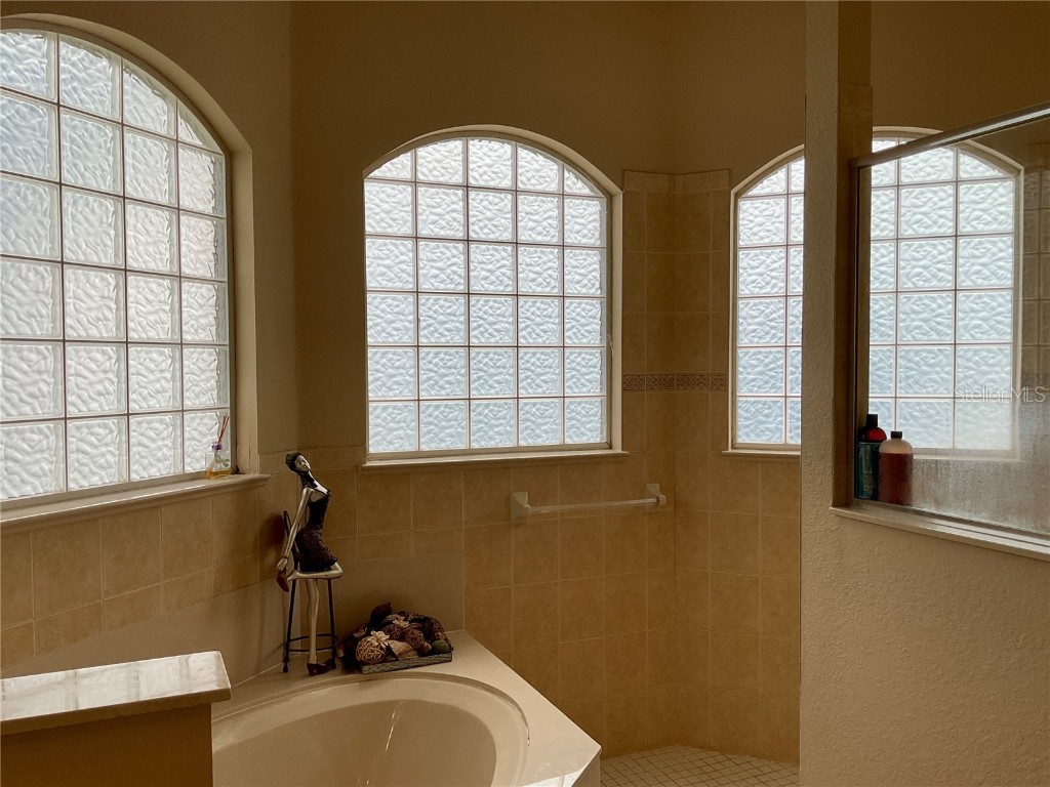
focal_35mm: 29
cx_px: 525
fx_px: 880
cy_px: 394
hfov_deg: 61.7
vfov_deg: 48.2
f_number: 1.8
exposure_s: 1/1144
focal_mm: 3
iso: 16
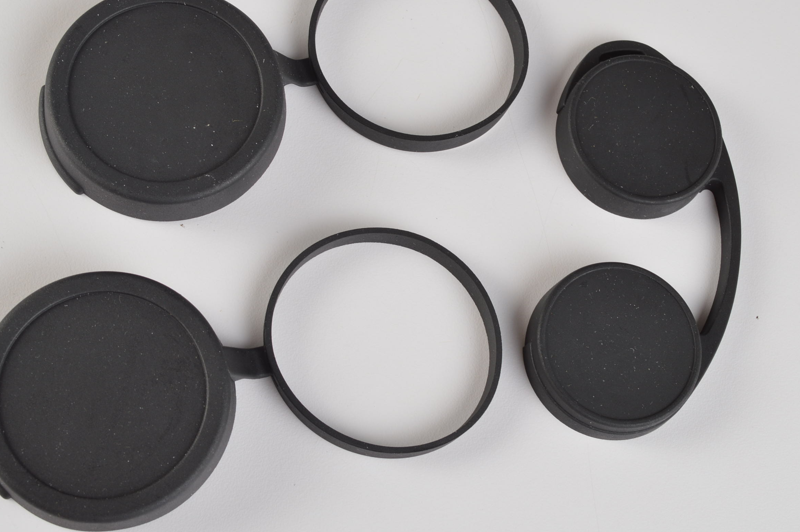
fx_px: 1502
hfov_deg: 29.8
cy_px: 235
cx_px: 376
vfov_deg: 20.1
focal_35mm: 68
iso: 100
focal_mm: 35
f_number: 9
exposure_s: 1/125
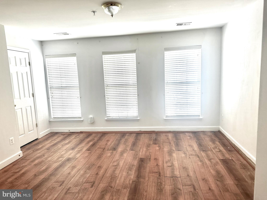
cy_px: 100
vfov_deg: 56.8
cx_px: 134
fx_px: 185
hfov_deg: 71.6
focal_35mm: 24
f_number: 1.78
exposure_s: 1/120
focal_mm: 6.86
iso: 80
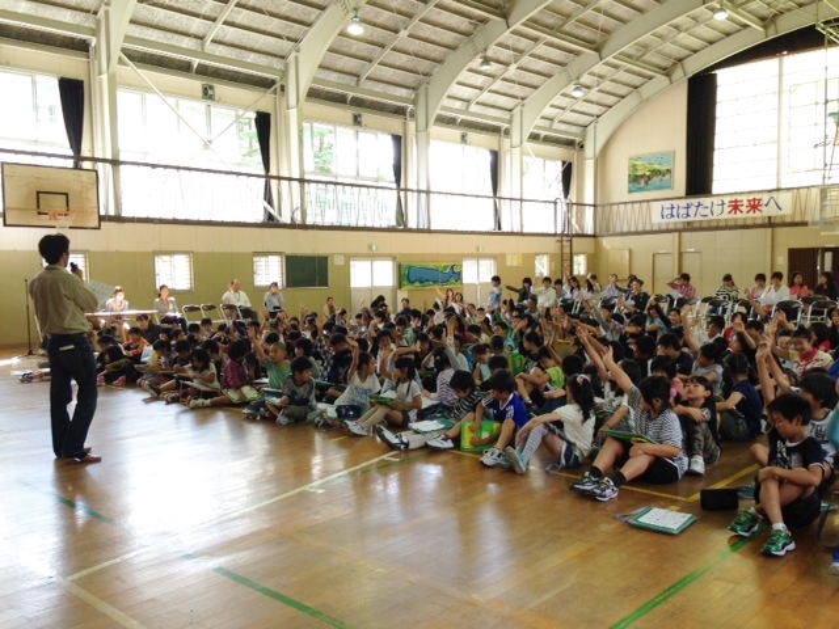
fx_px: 800
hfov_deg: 55.4
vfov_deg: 42.9
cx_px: 420
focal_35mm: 33
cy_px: 314
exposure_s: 1/40
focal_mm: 4.12
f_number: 2.4
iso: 50
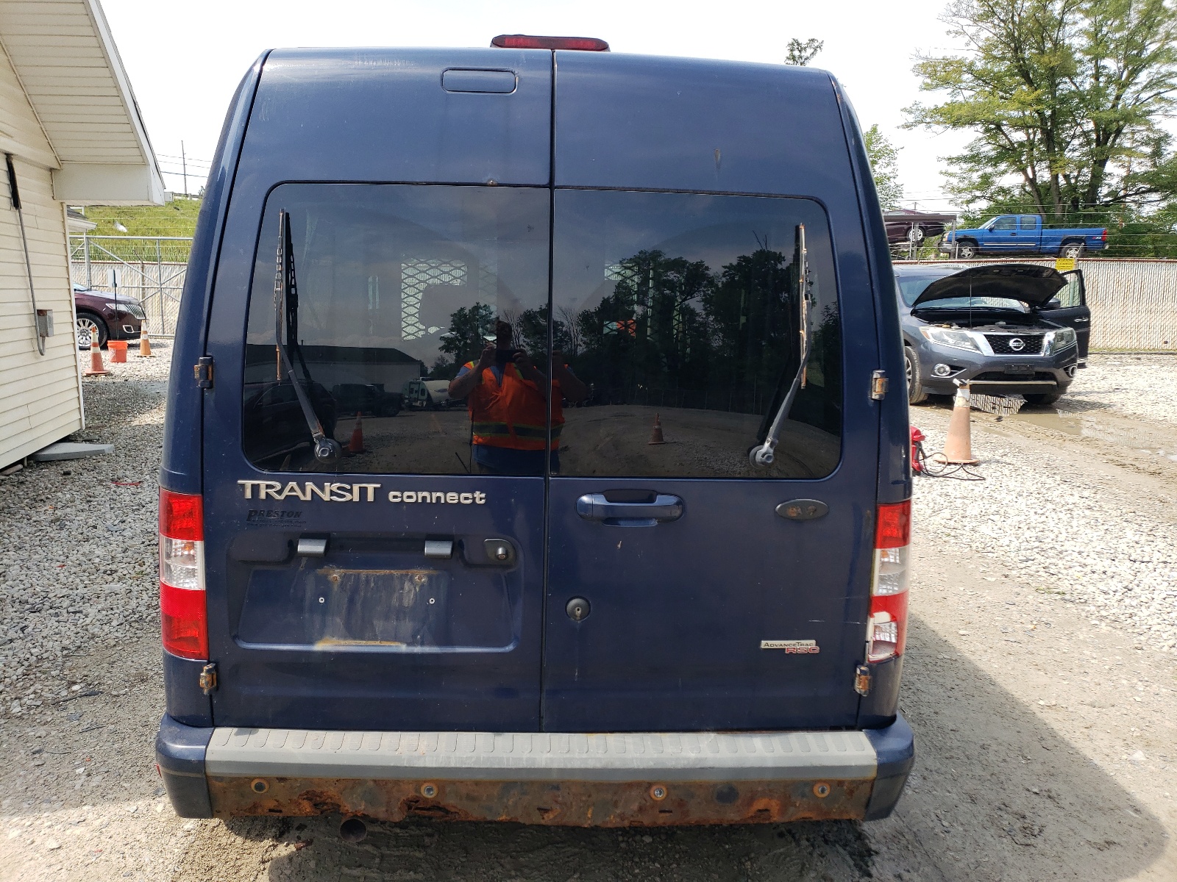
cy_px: 441
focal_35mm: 26
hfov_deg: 67.3
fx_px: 884
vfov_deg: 53.1
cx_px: 588
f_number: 1.5
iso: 50
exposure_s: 1/1429
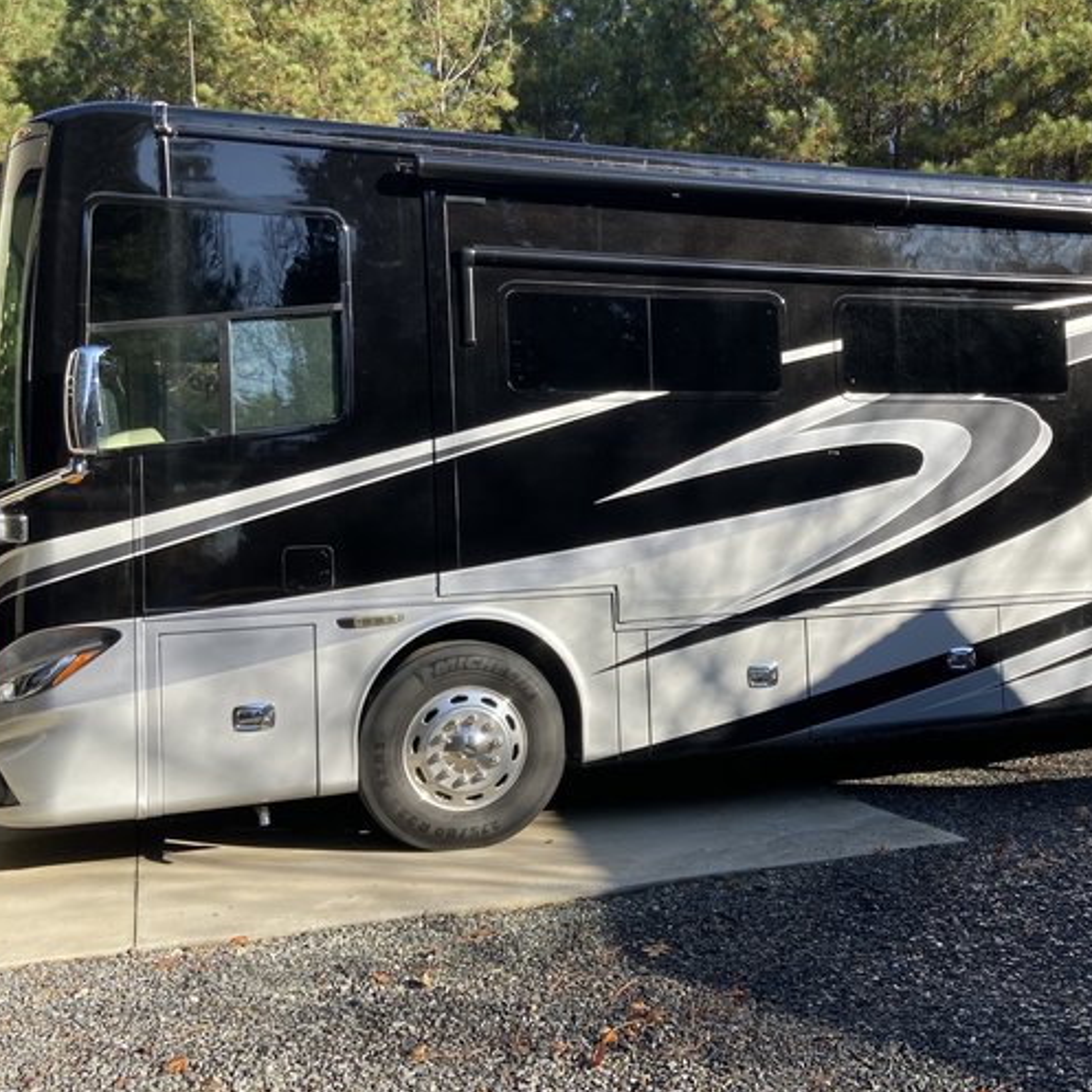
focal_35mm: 37
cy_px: 505
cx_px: 749
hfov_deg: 44.1
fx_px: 1321
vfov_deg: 44.9
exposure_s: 1/1125
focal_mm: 4.25
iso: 32
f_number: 1.8
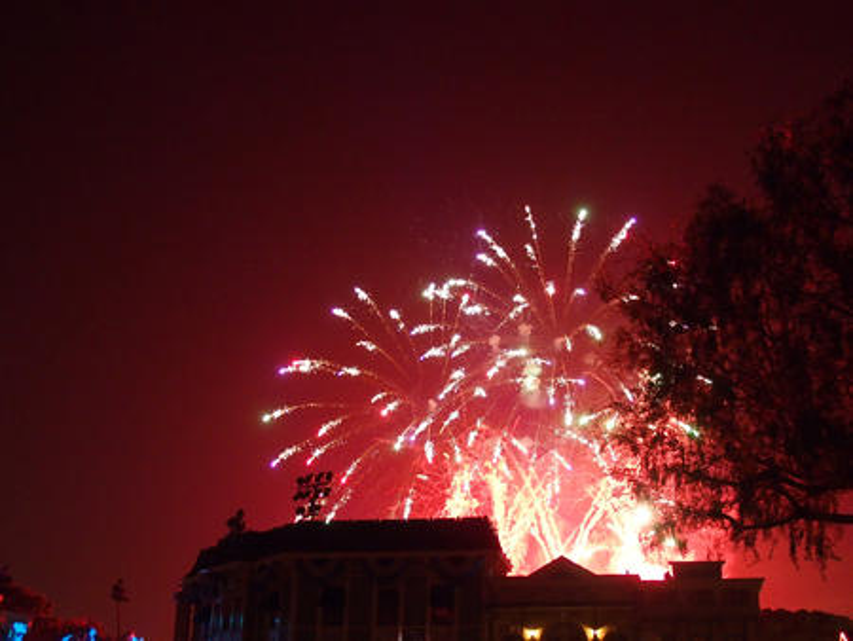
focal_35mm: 42
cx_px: 426
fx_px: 1036
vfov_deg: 34.4
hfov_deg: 44.8
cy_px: 320
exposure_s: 1/10
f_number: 2.8
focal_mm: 9
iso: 1000
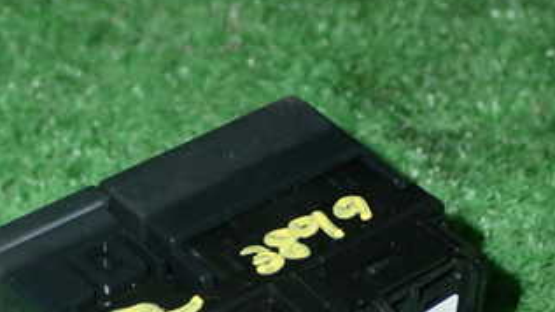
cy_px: 342
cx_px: 214
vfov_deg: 9.4
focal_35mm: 128
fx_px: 1883
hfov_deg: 16.7
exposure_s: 1/60
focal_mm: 11.09
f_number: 10
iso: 800
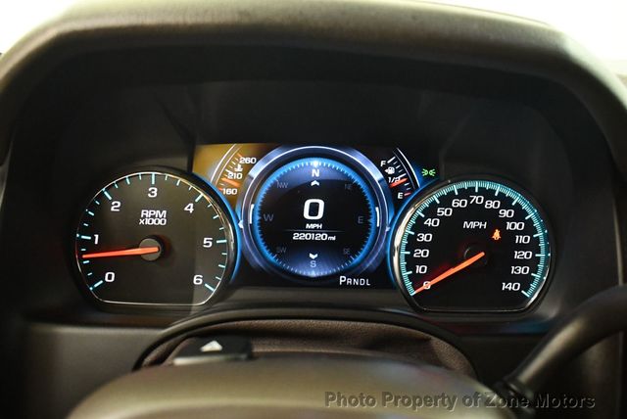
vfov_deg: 36.9
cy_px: 210
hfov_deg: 53.1
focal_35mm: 36
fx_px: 628
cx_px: 314
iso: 3600
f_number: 3.5
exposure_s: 1/60
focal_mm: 18
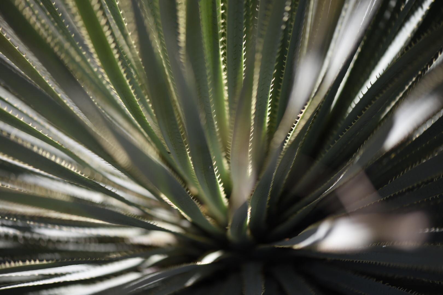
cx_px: 222
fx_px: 1292
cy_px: 148
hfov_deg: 19.5
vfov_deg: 13.0
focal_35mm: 105
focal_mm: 105
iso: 160
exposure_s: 1/1000
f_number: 3
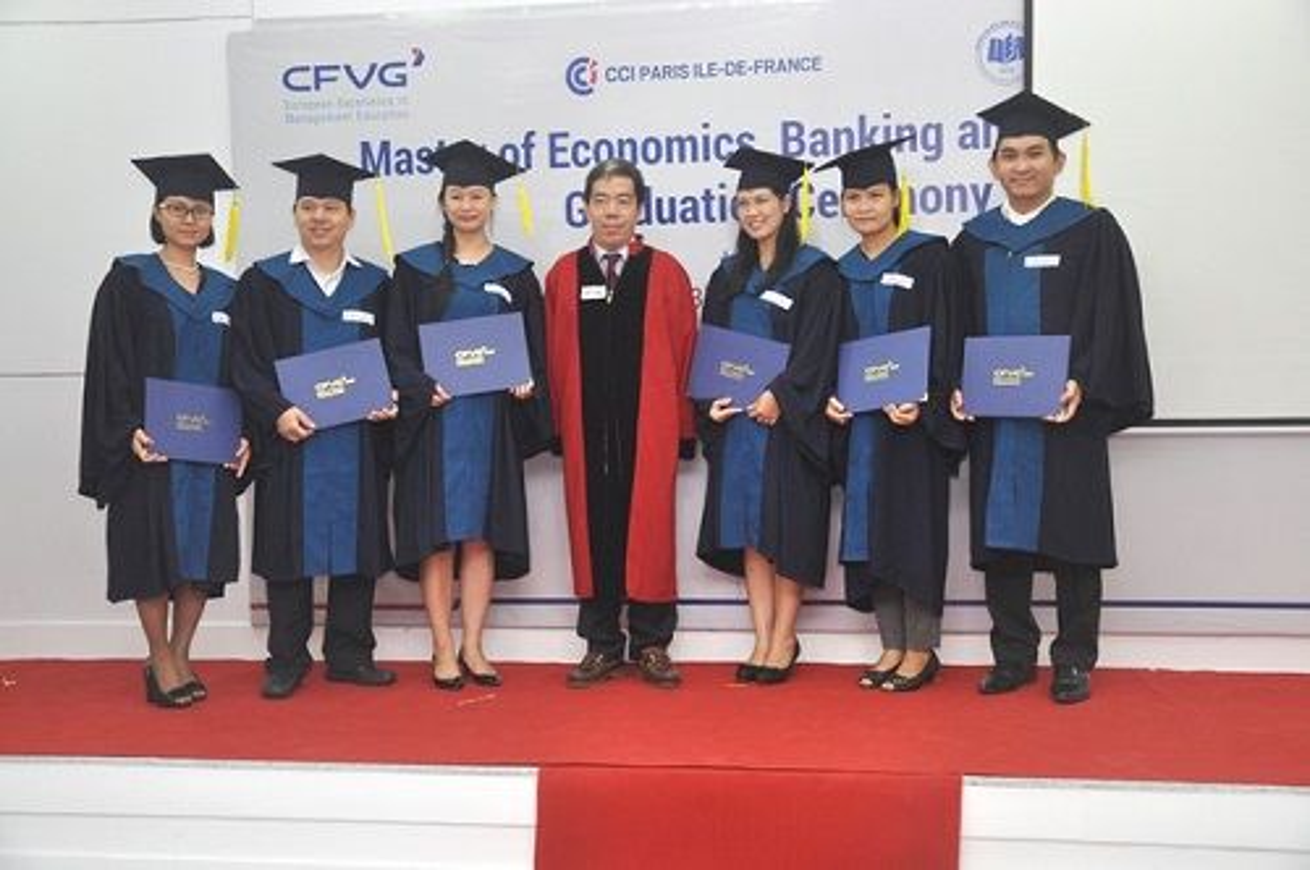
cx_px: 655
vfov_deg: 29.8
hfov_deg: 43.7
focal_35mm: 45
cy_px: 435
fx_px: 1635
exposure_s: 1/60
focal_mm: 30
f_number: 5
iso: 400
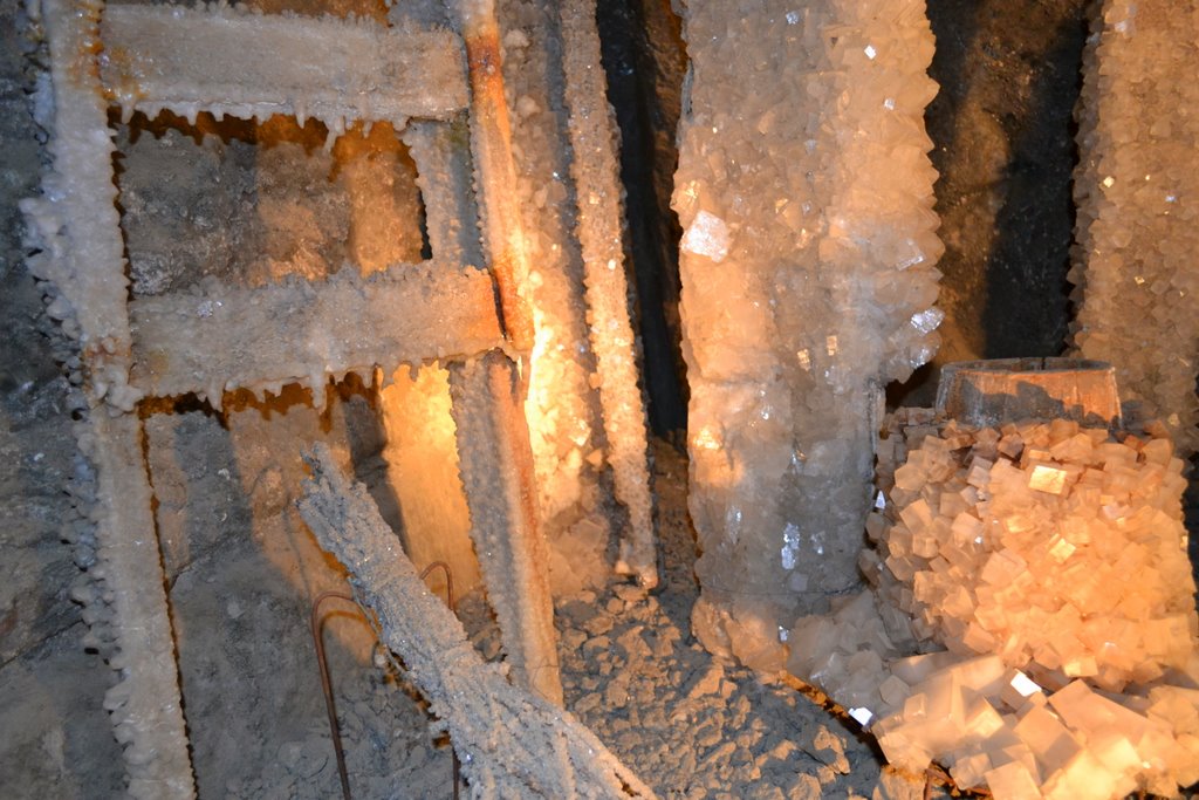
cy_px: 400
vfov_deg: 47.9
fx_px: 899
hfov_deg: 67.4
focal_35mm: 27
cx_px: 600
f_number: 3.5
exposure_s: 1/60
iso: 1400
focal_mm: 18
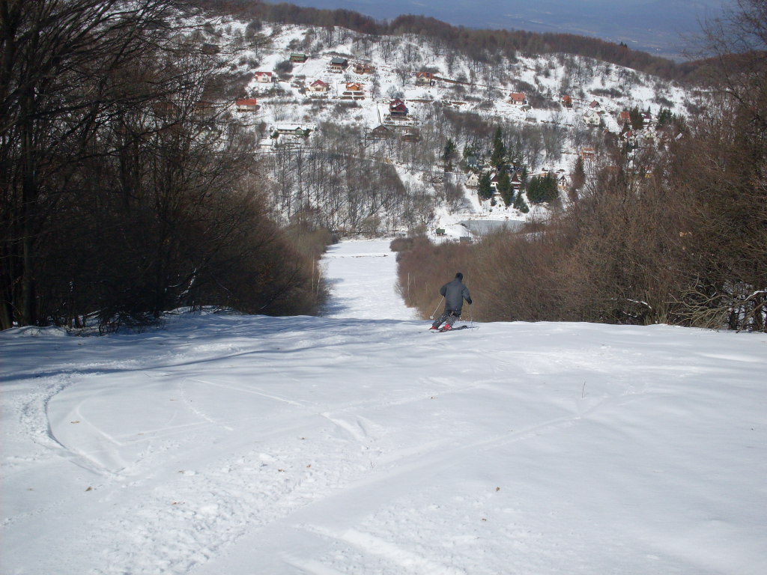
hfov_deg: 49.0
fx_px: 842
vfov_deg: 37.7
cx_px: 384
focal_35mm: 38
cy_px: 288
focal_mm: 6.3
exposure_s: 1/500
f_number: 8.4
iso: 80
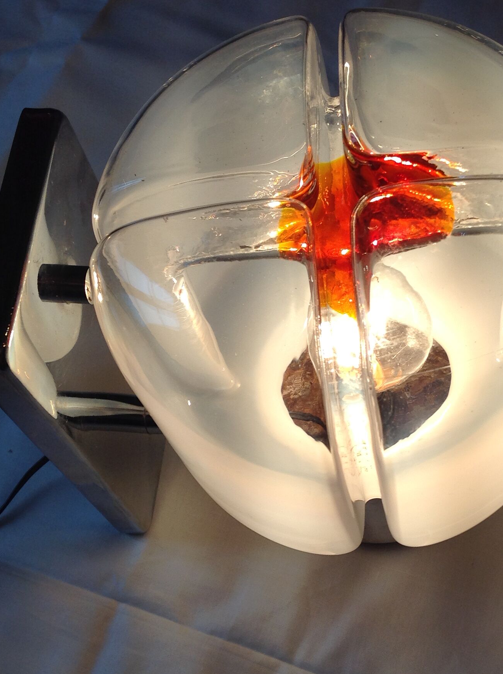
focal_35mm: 52
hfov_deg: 27.9
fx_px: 1010
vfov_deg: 36.4
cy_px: 457
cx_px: 306
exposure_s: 1/216
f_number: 2.4
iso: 50
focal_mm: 4.28
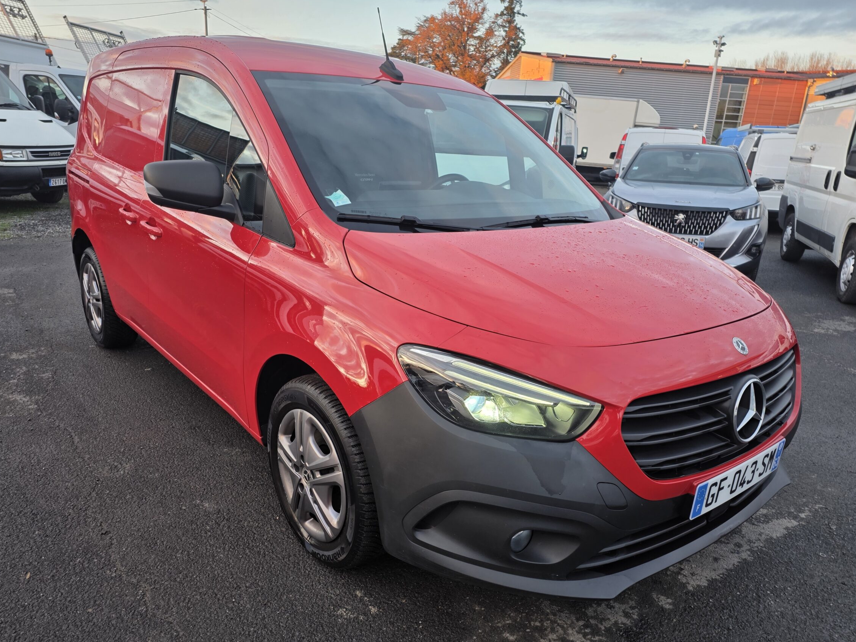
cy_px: 346
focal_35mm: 26
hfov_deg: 67.3
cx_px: 418
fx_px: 643
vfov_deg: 53.0
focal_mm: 6.25
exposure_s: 1/64
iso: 50
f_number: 1.7
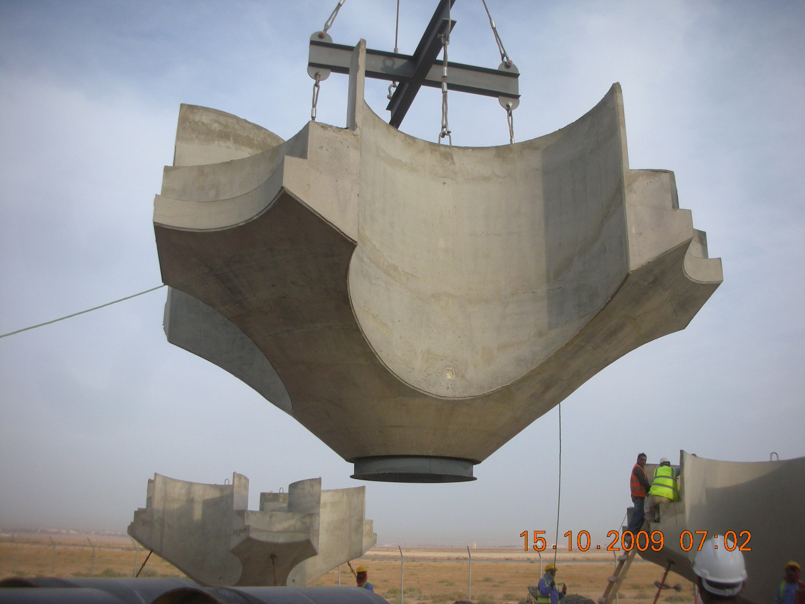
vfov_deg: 40.7
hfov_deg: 52.6
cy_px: 302
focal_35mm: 35
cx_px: 402
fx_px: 814
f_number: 7.9
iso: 91
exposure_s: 1/124
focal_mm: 5.8
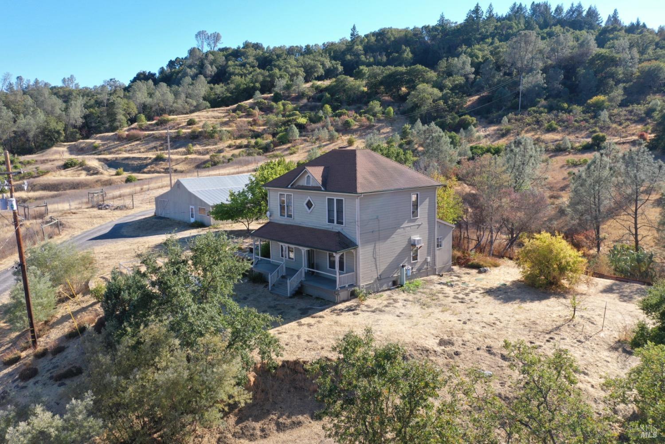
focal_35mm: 28
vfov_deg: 46.4
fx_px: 517
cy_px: 222
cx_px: 332
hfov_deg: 65.5
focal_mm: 10.26
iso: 100
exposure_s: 1/200
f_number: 5.6
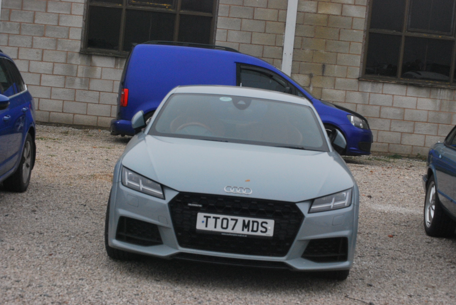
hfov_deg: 24.6
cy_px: 152
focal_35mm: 82
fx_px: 1046
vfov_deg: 16.6
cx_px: 228
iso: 800
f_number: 10
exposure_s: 1/400
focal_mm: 55
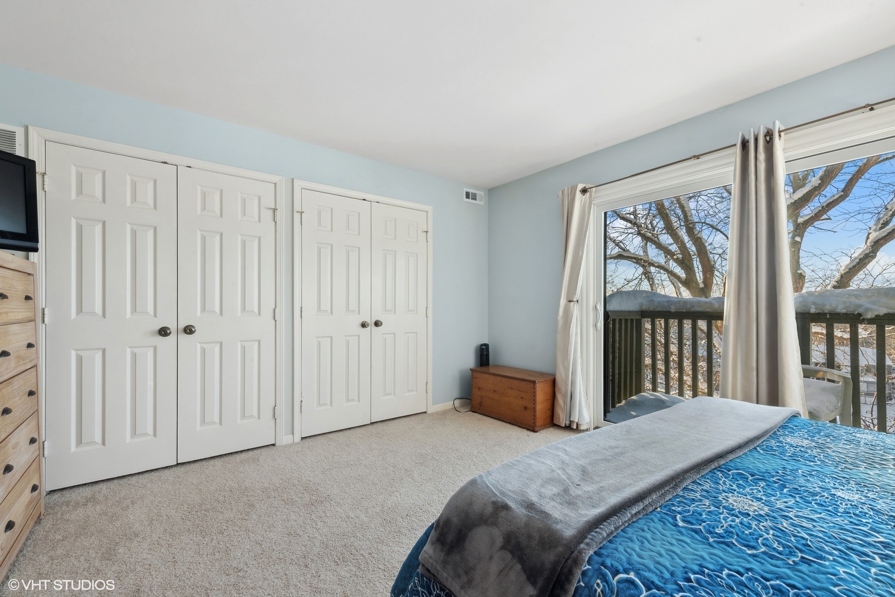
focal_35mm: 15
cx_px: 448
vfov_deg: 77.3
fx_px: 373
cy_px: 298
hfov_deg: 100.4
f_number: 11
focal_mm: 15
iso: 200
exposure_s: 1/15
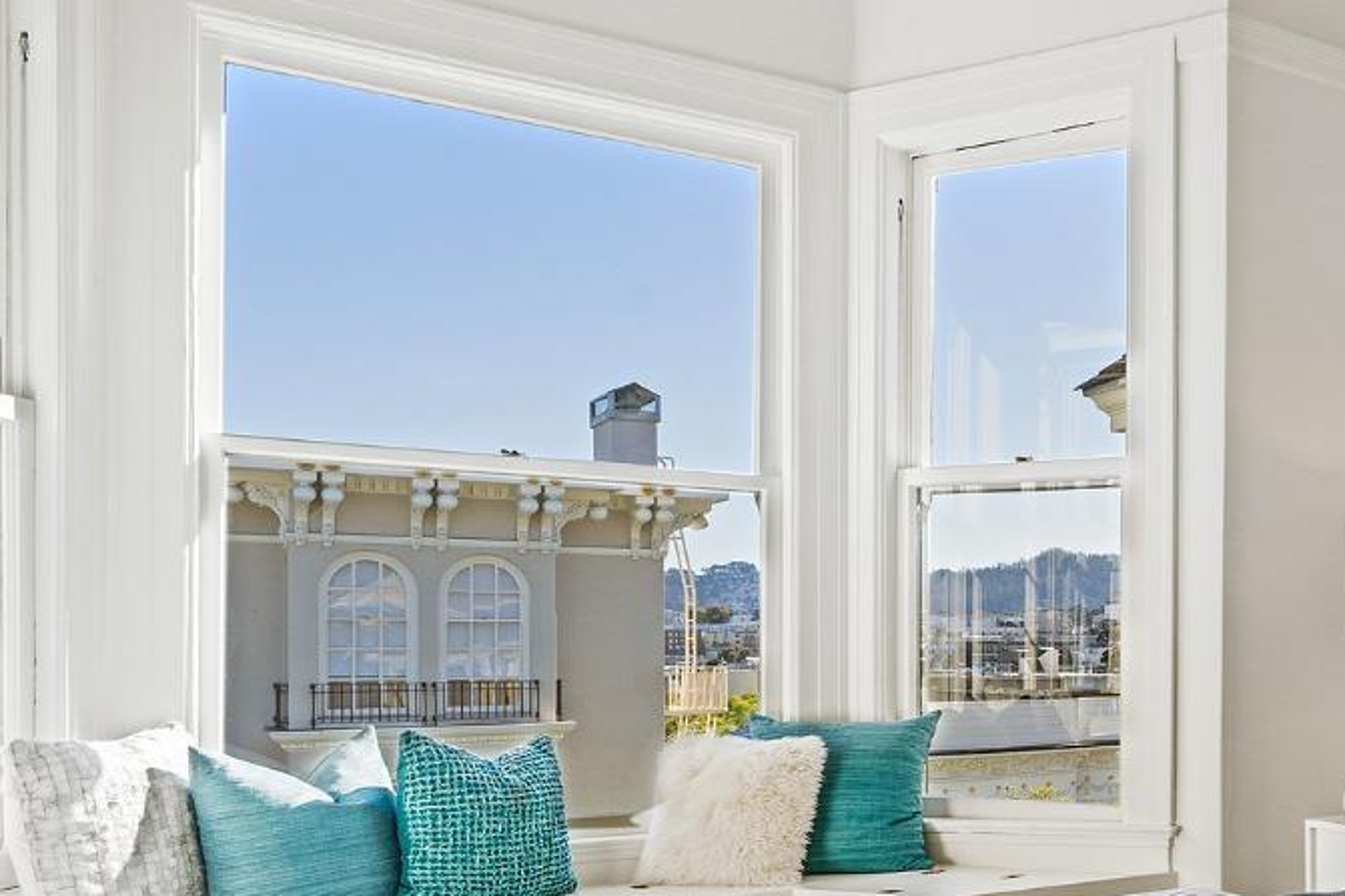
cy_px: 664
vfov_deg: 34.4
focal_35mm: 38
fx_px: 1419
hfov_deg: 41.7
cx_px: 1433
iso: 320
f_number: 8
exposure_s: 1/125
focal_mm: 17
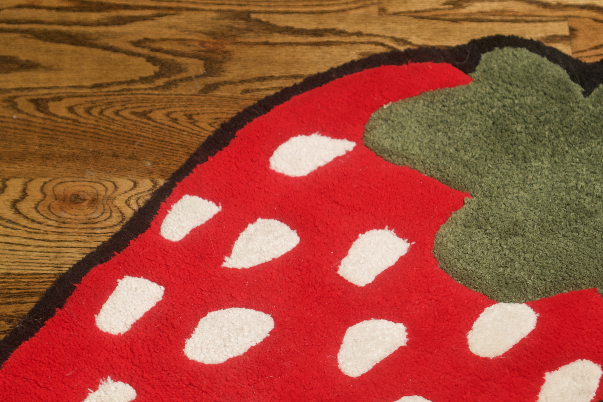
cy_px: 300
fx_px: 1471
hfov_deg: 23.1
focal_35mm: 88
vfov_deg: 15.5
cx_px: 372
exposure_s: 1/60
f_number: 2.8
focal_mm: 35
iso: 640
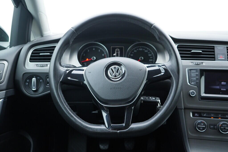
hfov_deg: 53.1
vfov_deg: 36.9
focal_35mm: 36
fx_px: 228
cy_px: 76
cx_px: 114
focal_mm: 24
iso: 320
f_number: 2.8
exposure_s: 1/40
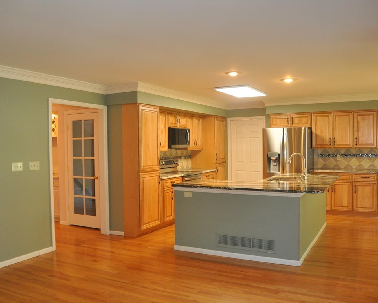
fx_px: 347
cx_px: 193
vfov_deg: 47.1
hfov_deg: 57.2
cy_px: 152
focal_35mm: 31
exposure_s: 1/60
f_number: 3.5
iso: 800
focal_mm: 18
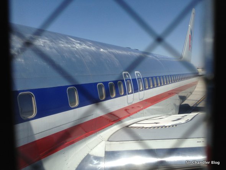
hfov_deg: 55.3
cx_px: 113
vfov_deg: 43.0
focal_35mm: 33
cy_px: 85
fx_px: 216
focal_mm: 4.13
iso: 50
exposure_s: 1/2358
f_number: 2.4
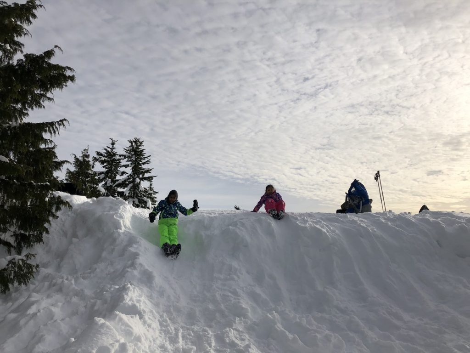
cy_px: 176
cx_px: 235
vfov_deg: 49.7
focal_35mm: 28
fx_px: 380
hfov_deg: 63.4
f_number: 1.8
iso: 20
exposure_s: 1/6098
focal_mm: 3.99
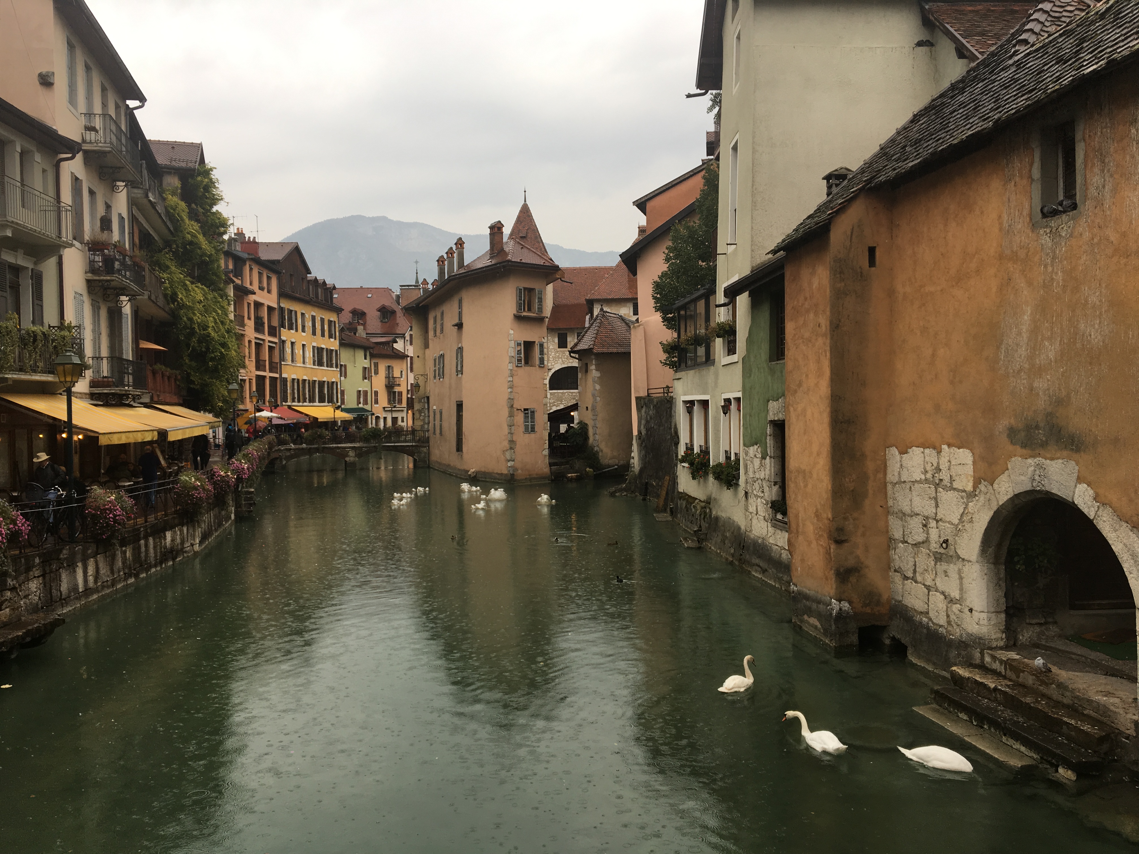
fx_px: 954
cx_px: 570
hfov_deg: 61.7
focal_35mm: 29
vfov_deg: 48.2
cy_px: 427
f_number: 2.2
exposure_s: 1/122
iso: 25
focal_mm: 4.15
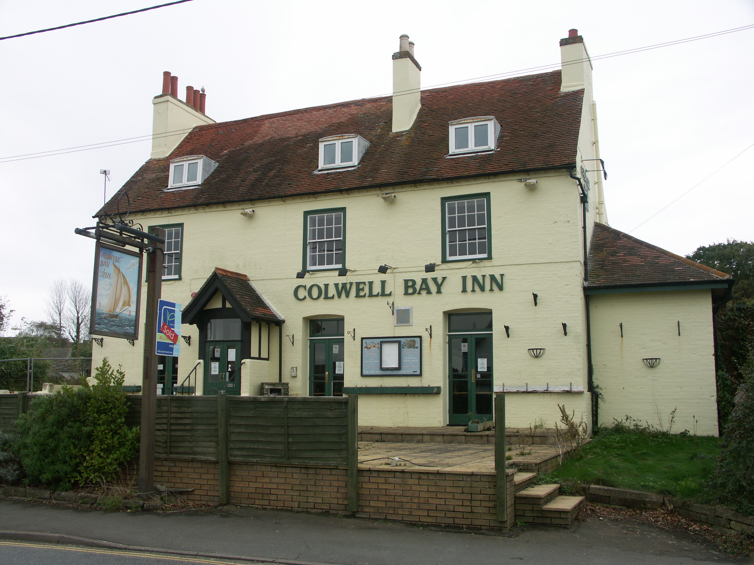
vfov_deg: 42.9
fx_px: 719
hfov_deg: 55.4
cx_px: 377
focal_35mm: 33
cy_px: 282
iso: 64
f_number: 5.6
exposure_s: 1/80
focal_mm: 8.6
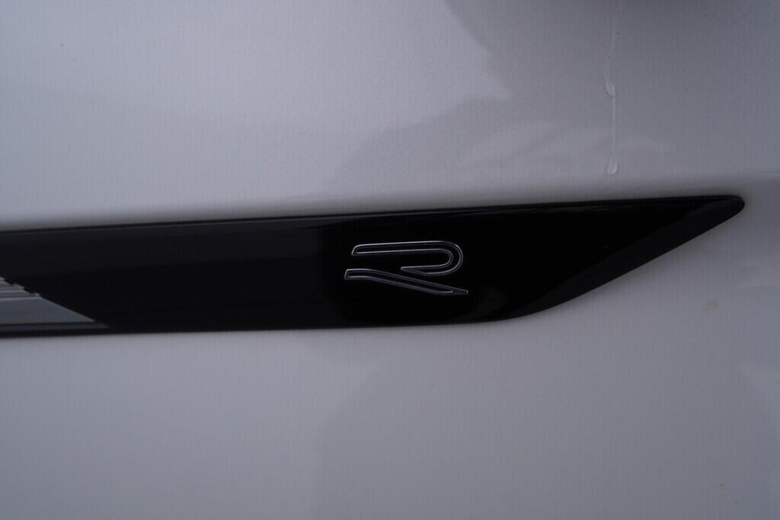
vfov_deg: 36.9
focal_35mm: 36
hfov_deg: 53.1
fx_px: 780
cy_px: 260
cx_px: 390
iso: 125
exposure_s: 1/125
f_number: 5
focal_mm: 24
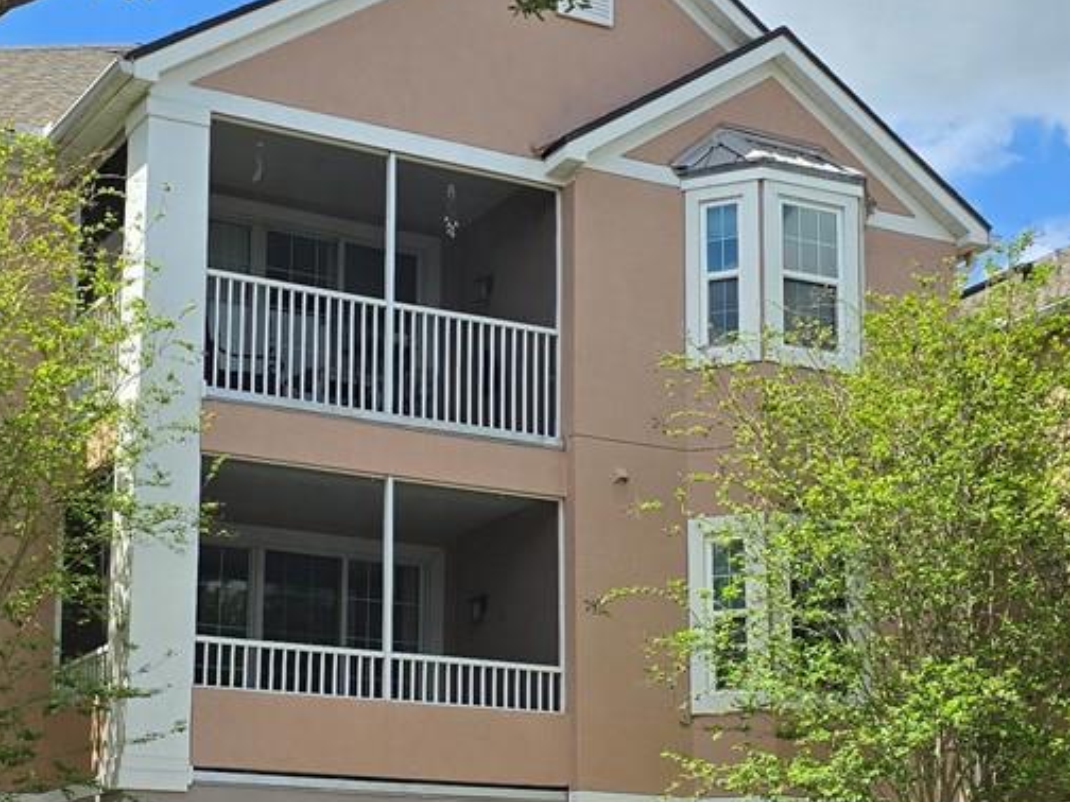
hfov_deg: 26.7
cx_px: 524
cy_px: 537
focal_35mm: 73
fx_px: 2256
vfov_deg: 20.1
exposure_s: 1/736
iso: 12
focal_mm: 6.3
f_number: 1.7
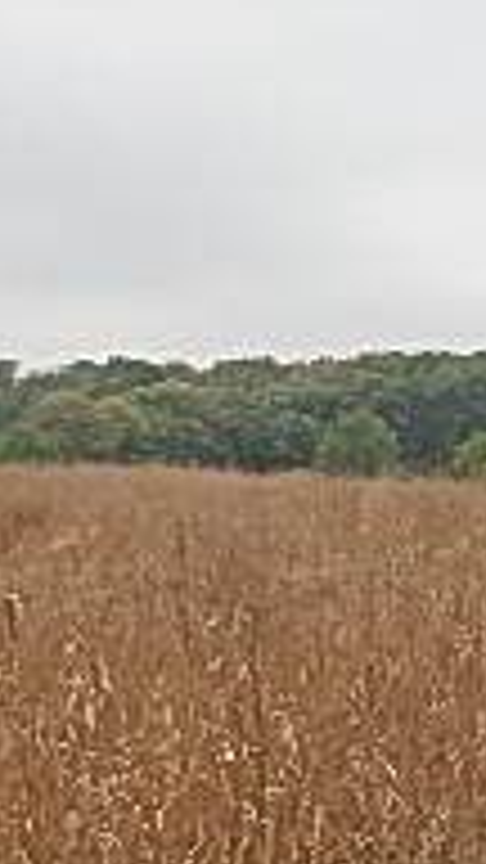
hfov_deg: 11.9
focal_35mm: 80
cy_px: 549
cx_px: 1210
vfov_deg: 26.4
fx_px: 1833
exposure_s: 1/640
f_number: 3
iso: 125
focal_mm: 4
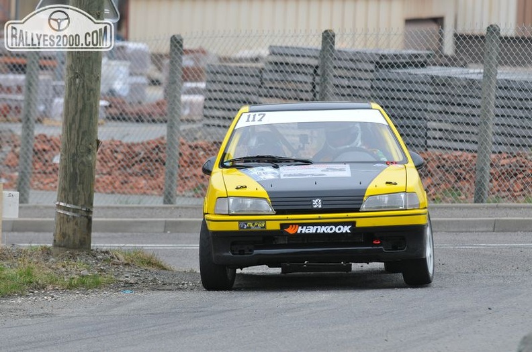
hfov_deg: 6.6
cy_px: 176
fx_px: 4647
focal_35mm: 315
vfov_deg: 4.3
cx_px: 266
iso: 800
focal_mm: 210
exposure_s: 1/800
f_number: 6.3
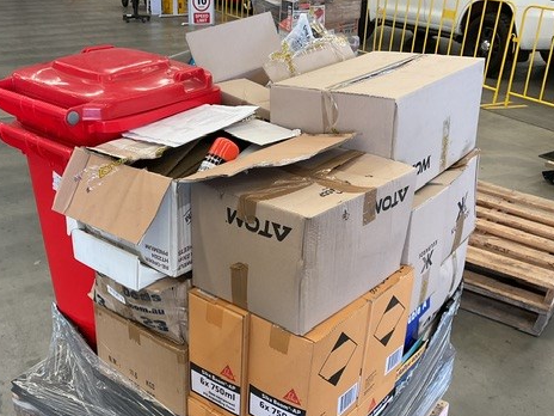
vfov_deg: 35.6
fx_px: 640
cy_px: 281
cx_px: 233
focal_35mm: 40
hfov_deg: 46.6
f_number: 1.8
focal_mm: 3
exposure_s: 1/50
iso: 40
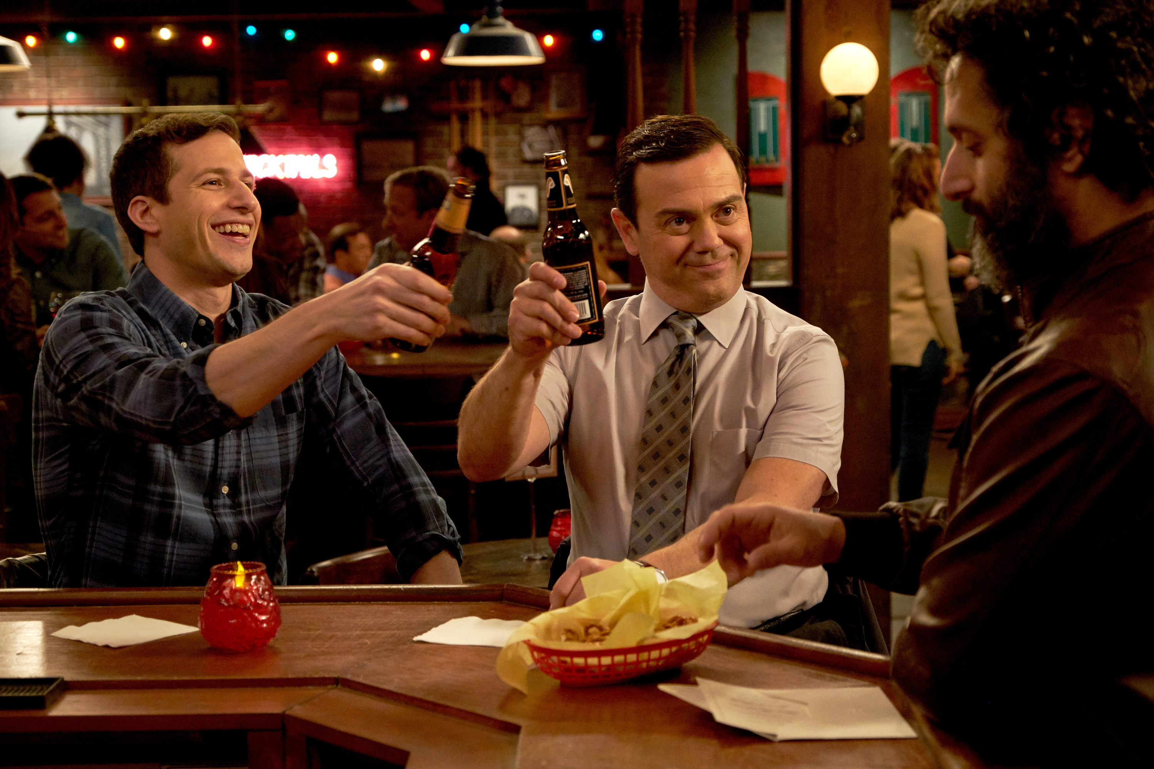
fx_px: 2051
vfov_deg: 21.2
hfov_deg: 31.4
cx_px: 577
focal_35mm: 64
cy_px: 384
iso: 2500
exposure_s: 1/125
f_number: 3.2
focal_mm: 42.7
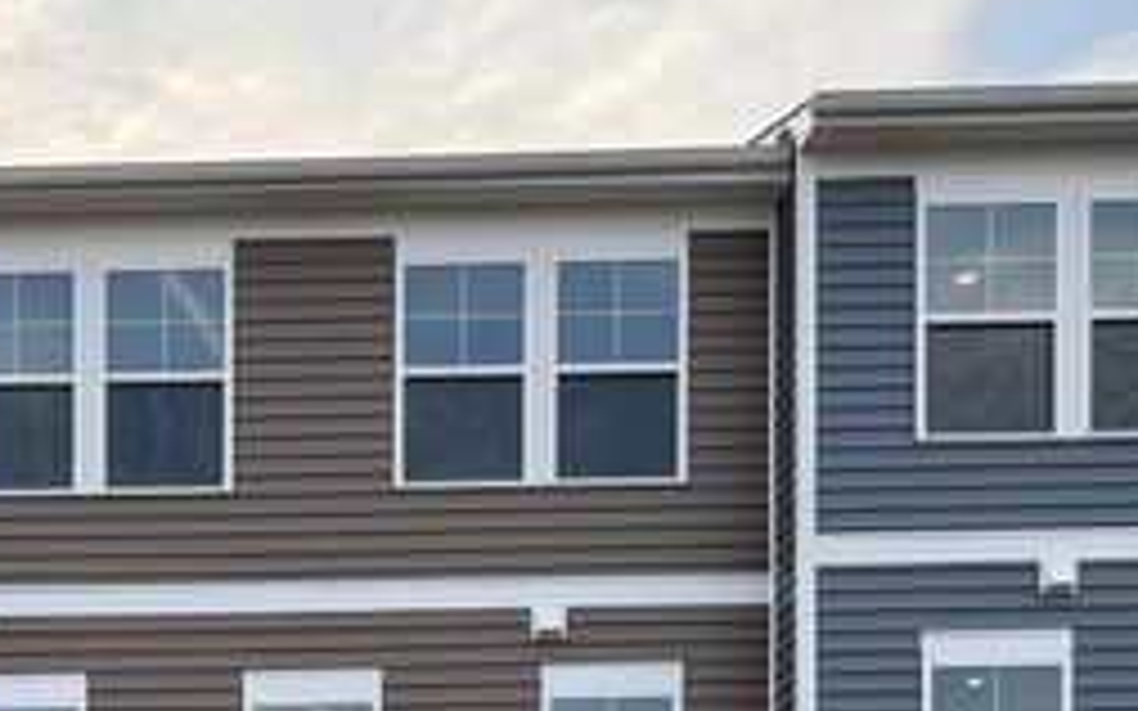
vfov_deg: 16.5
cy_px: 1244
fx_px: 2077
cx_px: 58
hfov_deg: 29.1
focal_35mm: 67
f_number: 1.78
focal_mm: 6.76
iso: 100
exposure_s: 1/840
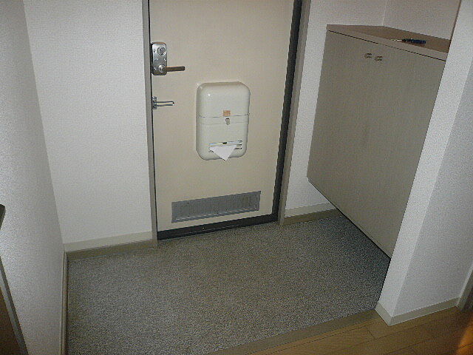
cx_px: 236
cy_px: 178
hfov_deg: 63.4
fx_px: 383
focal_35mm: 28
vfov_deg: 49.7
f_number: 2.8
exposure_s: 1/30
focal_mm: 4.6
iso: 100
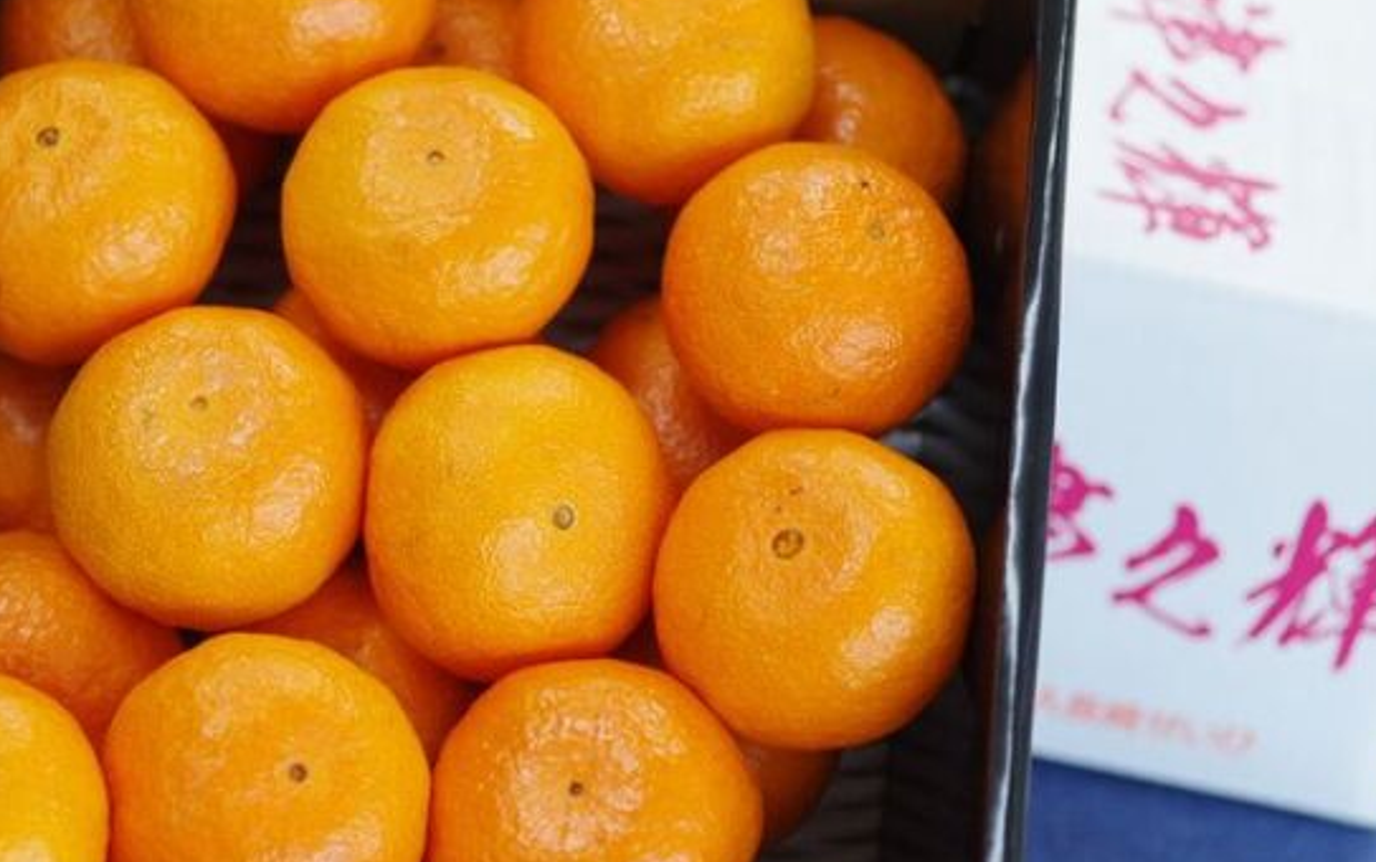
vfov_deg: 14.5
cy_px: 459
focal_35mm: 90
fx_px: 3377
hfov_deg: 23.0
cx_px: 598
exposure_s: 1/100
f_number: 2.8
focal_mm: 50
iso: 800
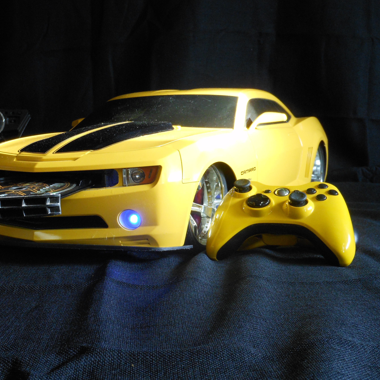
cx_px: 123
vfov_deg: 31.6
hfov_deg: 31.4
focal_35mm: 54
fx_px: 671
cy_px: 187
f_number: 4.6
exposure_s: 1/30
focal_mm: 8.1
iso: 250
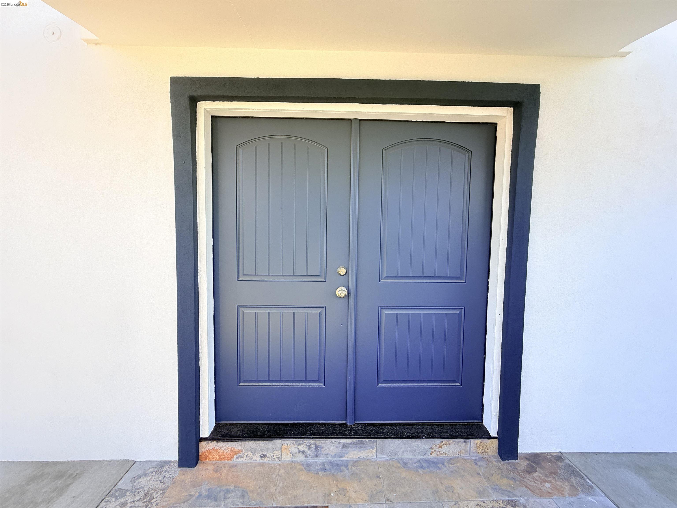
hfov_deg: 102.1
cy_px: 254
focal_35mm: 14
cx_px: 338
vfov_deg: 85.7
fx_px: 274
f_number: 2.2
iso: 64
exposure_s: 1/233
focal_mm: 2.22
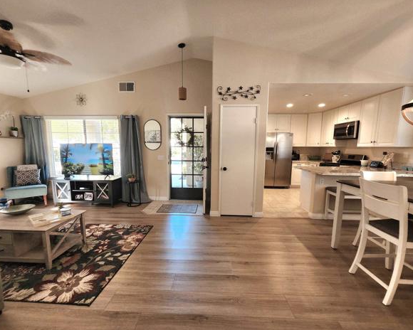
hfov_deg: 100.7
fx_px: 171
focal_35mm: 14
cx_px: 200
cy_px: 166
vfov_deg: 88.0
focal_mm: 1.74
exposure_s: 1/60.2
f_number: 2.2
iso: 200
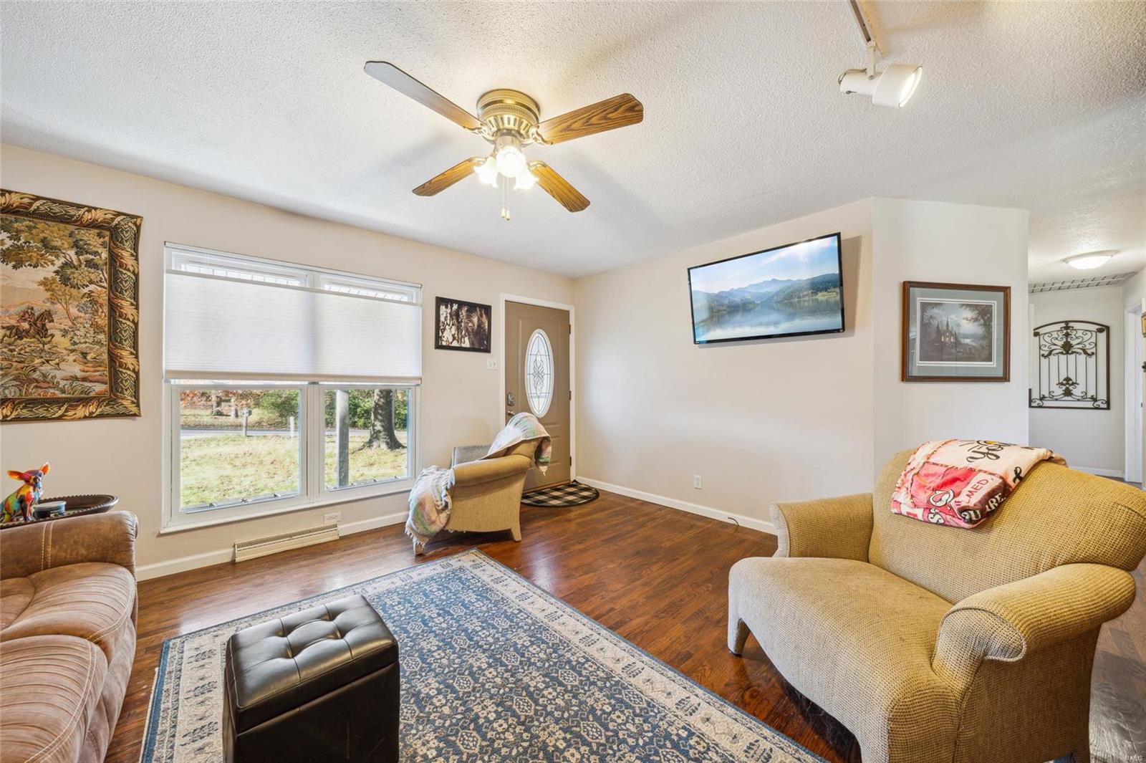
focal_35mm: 12
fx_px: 382
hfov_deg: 112.6
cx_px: 573
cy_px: 382
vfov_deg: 89.9
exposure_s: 1/6
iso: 250
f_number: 8
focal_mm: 12
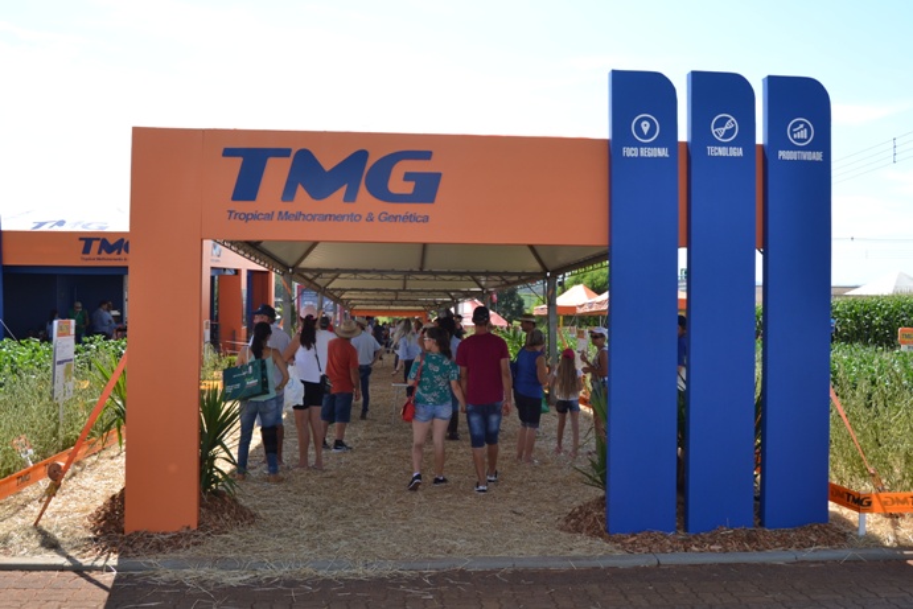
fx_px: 837
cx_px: 456
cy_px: 304
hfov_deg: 57.2
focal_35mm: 33
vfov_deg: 40.0
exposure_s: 1/200
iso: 100
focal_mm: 22
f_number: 8
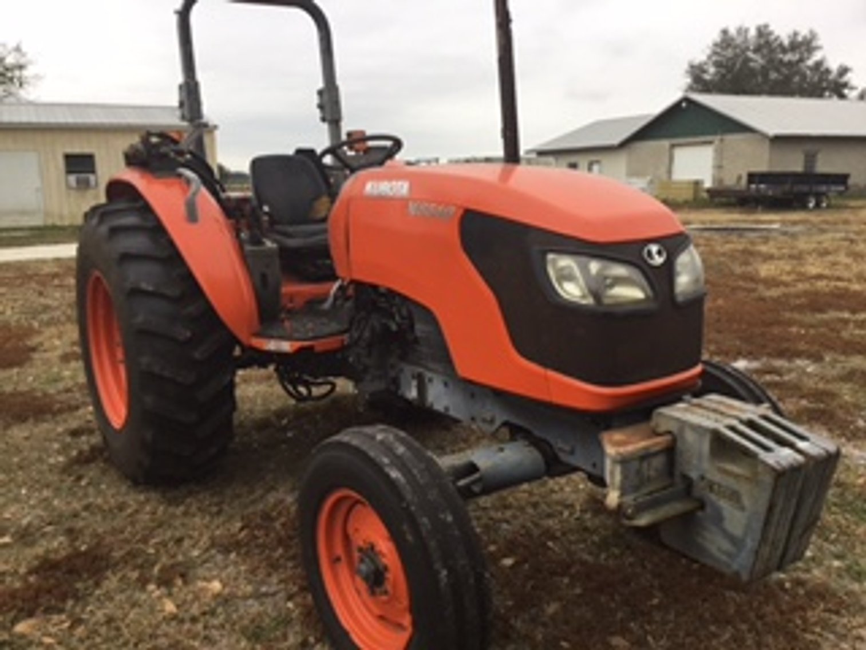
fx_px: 776
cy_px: 325
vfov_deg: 45.4
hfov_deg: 58.3
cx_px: 433
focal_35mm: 31
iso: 40
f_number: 2.4
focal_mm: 3.3
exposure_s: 1/120
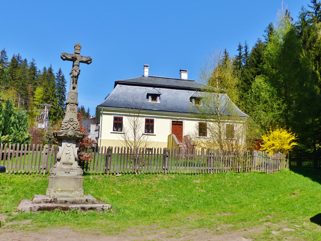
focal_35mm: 31
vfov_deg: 45.4
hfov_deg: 58.4
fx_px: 287
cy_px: 120
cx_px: 160
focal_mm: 5.5
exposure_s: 1/1300
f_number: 4
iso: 100
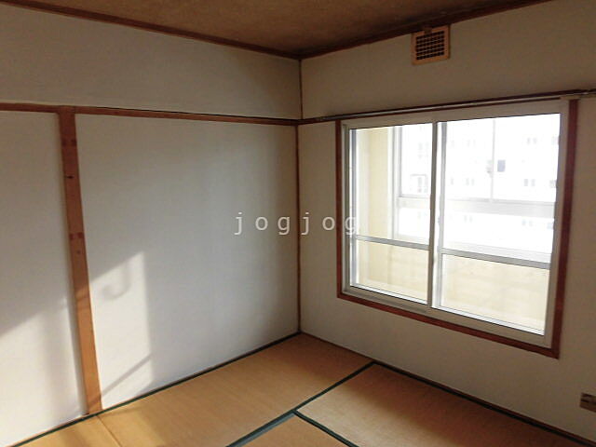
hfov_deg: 71.6
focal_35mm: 24
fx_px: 413
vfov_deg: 56.8
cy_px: 224
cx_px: 298
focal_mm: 4.3
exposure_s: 1/80
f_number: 3.1
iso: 125
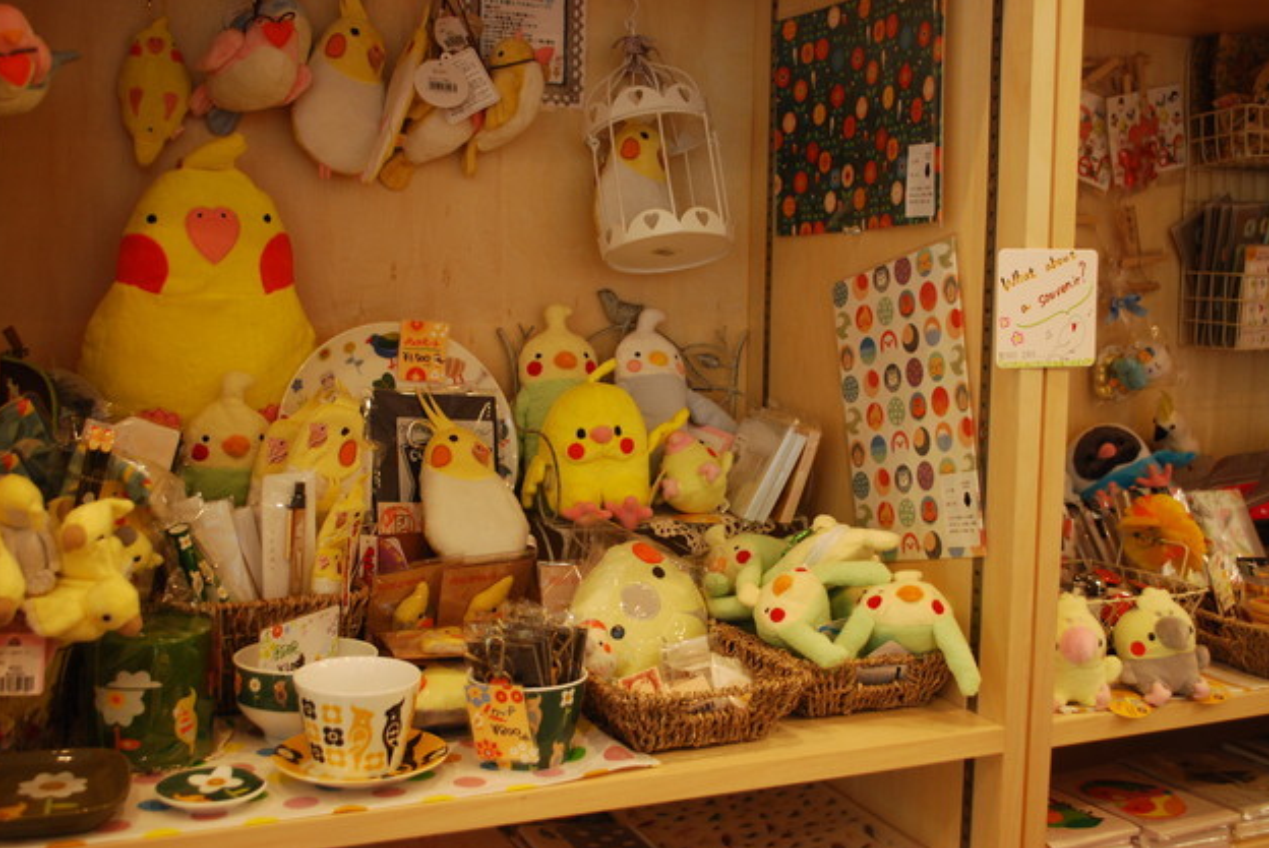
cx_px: 641
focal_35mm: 40
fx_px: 1411
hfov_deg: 48.4
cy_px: 419
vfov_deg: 33.5
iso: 500
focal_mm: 26
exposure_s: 1/30
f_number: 4.2
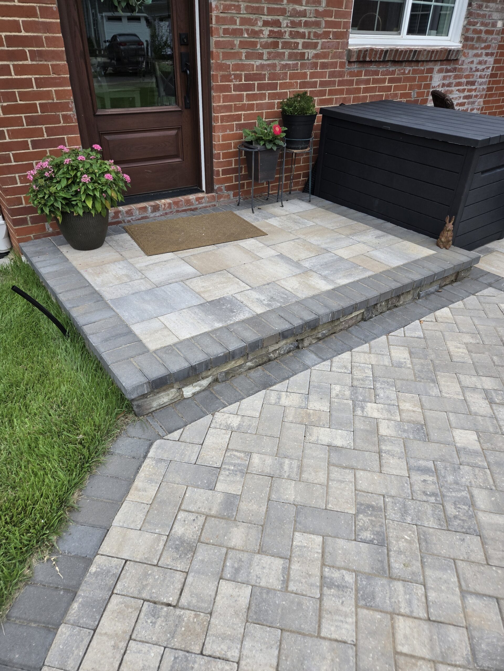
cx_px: 252
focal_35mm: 23
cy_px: 336
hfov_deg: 58.9
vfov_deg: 73.9
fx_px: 446
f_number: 1.8
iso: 80
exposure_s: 1/2397
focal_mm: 5.4
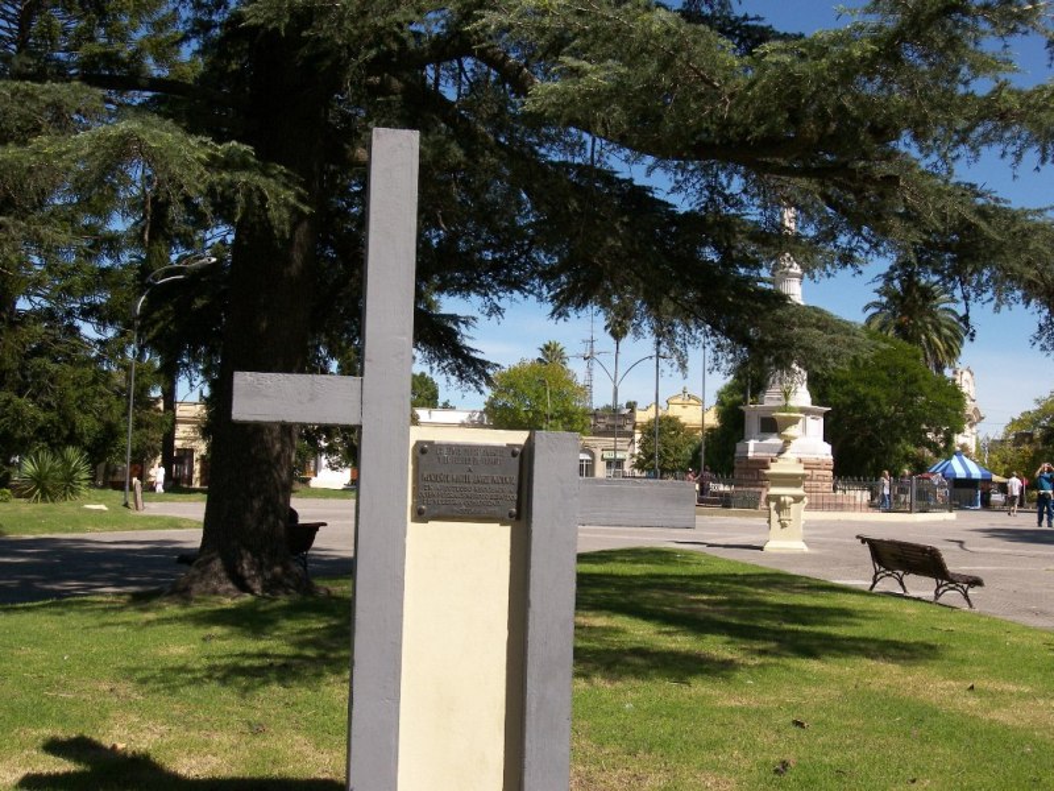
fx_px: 1370
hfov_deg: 42.1
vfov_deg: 32.2
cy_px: 396
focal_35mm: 45
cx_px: 527
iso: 100
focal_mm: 9.4
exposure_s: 1/1600
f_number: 3.6
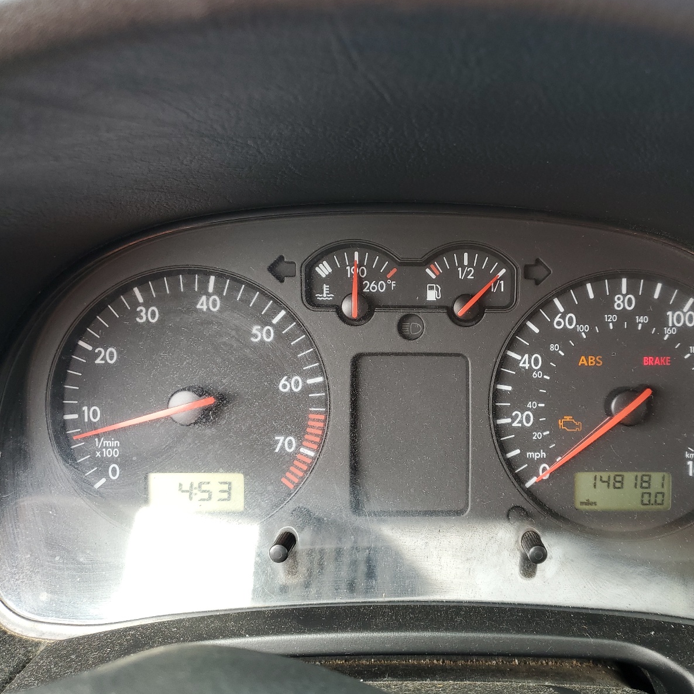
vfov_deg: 52.5
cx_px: 421
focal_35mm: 31
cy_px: 345
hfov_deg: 52.1
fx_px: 703
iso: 50
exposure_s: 1/137
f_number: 1.5
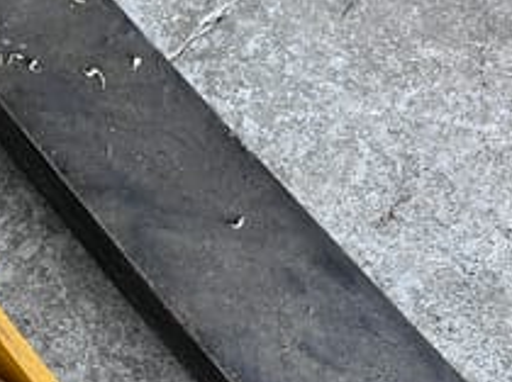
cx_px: -46
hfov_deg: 28.5
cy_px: 393
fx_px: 916
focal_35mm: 62
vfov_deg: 22.6
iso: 100
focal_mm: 5.1
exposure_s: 1/50
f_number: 1.6
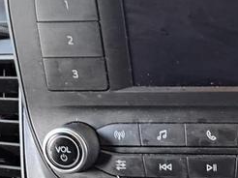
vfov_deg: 27.7
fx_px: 350
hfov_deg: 33.1
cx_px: 257
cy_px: 154
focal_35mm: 51
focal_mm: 2.22
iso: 800
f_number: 2.2
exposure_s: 1/60
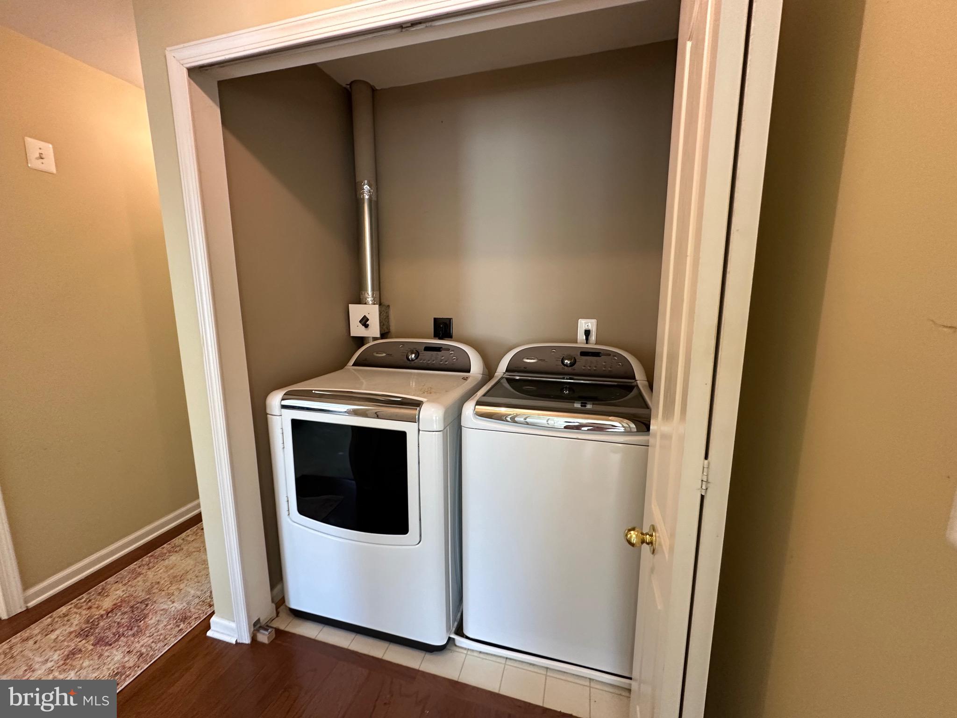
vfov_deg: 85.7
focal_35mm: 14
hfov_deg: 102.1
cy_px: 359
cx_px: 478
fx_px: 387
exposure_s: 1/60
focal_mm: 2.22
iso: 250
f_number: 2.2
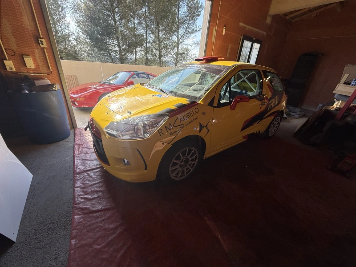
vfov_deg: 85.7
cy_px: 134
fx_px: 144
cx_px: 178
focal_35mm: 14
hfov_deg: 102.1
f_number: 2.2
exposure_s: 1/472
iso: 64
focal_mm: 2.22
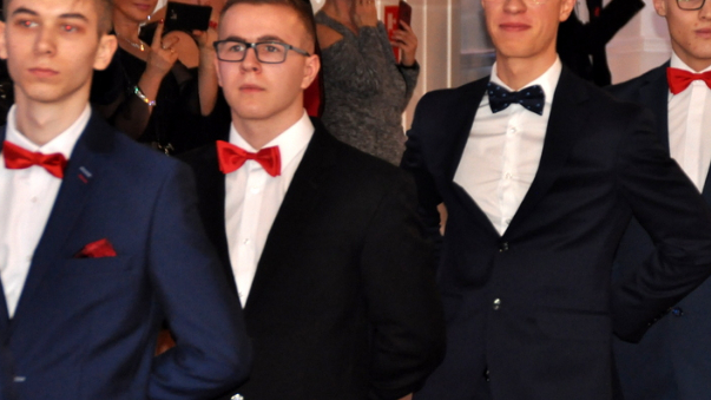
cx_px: 548
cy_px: 254
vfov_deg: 4.5
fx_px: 5127
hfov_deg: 7.9
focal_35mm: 272
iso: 800
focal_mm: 102
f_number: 5.6
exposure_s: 1/60
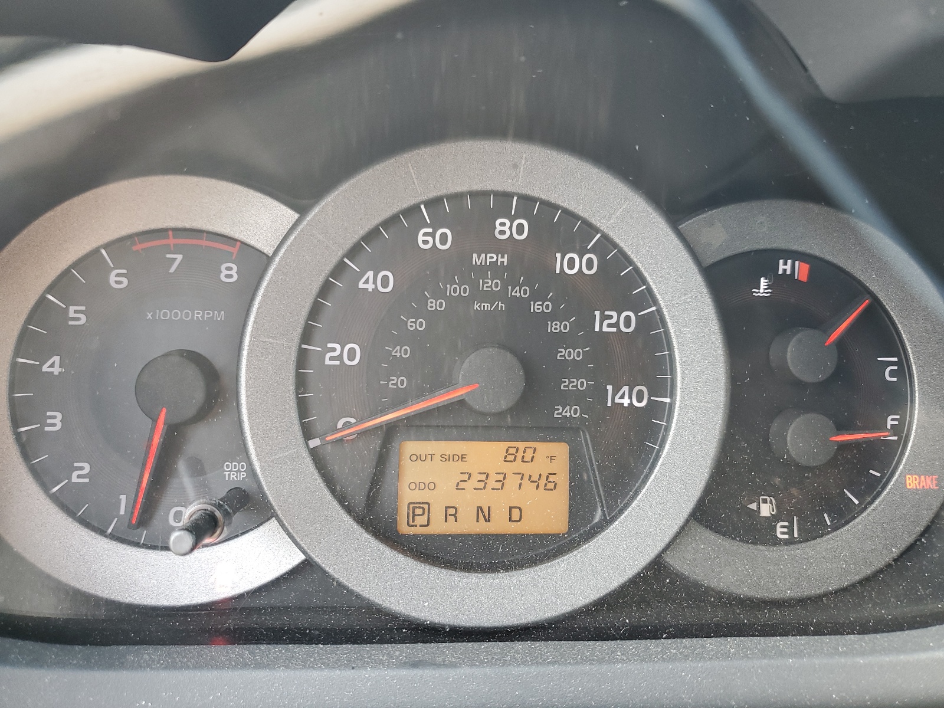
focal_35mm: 26
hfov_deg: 67.3
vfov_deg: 53.1
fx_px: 709
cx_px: 472
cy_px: 354
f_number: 1.5
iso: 71
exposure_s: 1/60.2
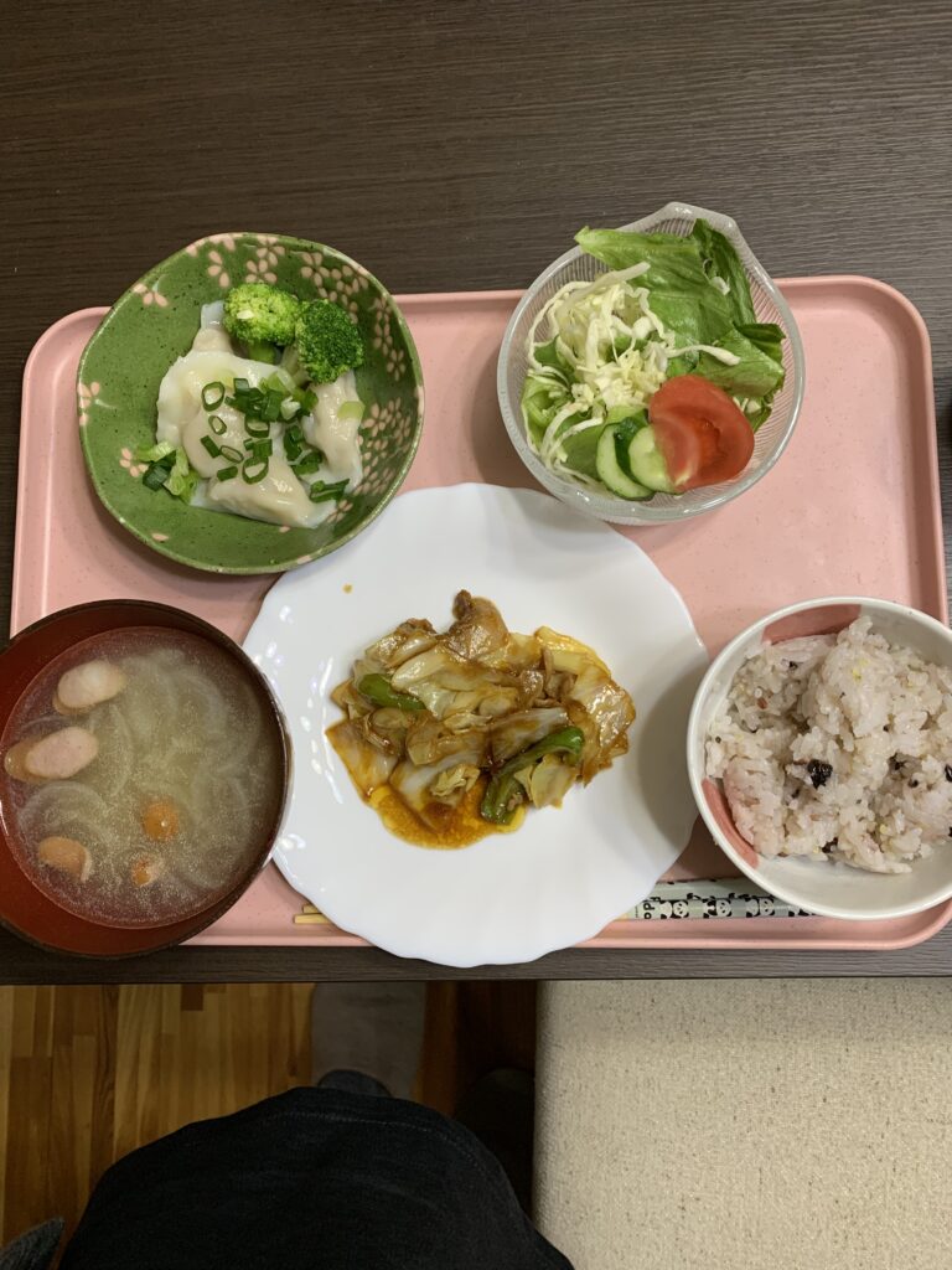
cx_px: 476
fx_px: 953
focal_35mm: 26
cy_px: 635
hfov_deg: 53.1
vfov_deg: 67.3
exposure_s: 1/60
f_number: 1.8
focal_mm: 4.25
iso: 100
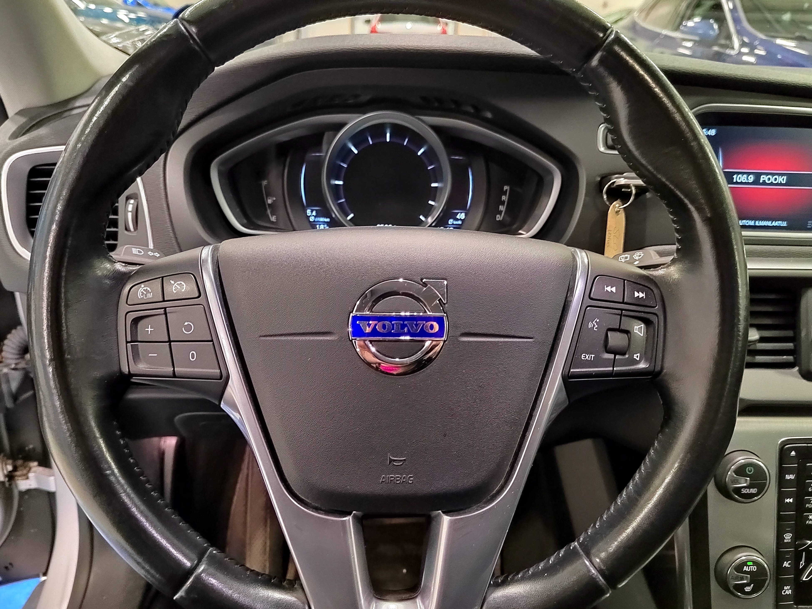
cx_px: 406
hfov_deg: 67.3
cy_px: 304
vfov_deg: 53.1
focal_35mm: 26
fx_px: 610
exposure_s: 1/50
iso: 4560
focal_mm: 5.52
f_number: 1.9
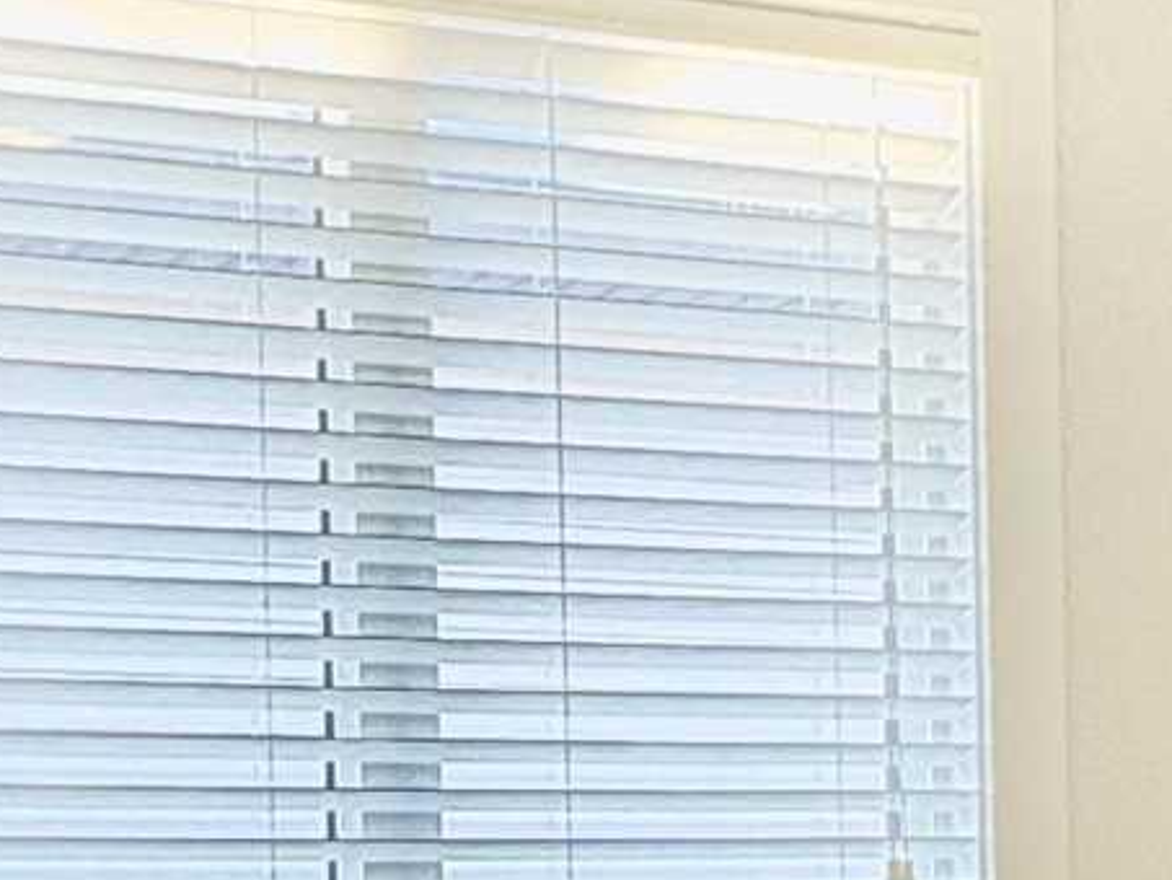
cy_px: 989
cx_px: 727
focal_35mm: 95
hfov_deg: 20.6
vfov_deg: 15.1
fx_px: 3217
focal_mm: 2.22
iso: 160
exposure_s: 1/120
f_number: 2.2
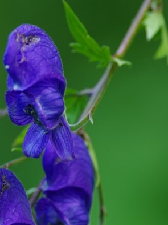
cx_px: -21
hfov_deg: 1.3
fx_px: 7281
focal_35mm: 1124
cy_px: 188
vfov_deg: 1.8
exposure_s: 1/20
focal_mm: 300
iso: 100
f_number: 4
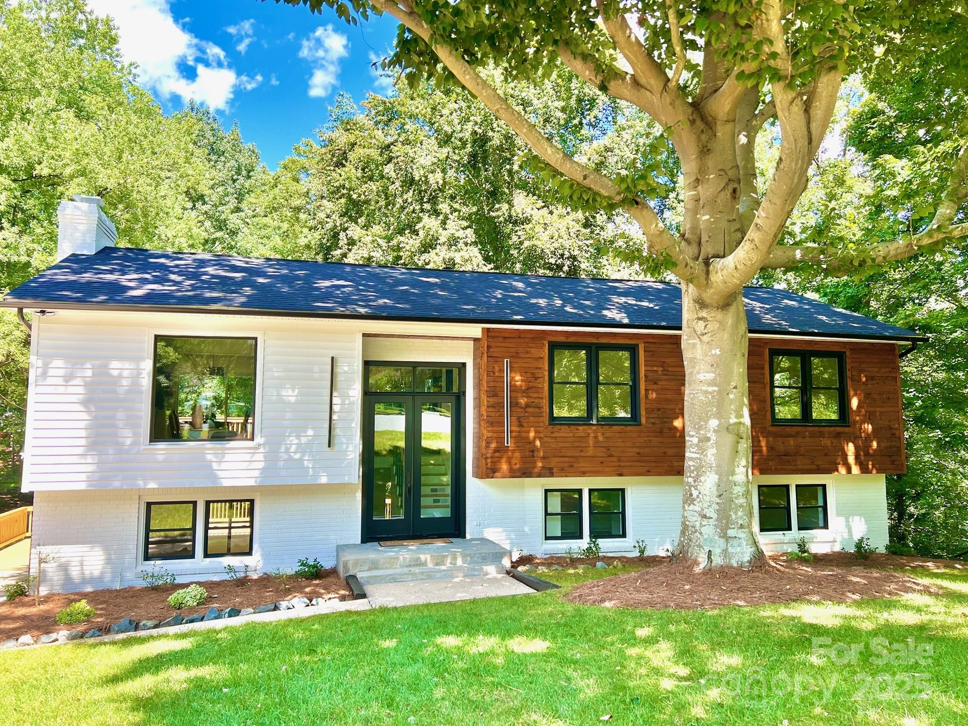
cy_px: 363
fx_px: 727
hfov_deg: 67.3
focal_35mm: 26
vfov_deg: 53.1
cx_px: 484
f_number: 1.5
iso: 50
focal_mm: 5.7
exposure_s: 1/581
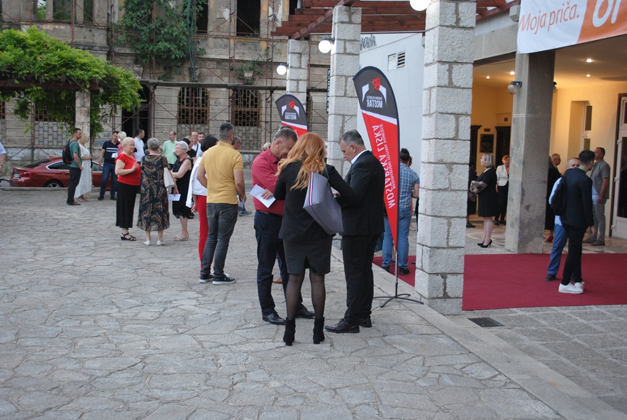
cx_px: 314
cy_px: 210
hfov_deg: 46.4
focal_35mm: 42
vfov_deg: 32.0
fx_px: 732
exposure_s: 1/60
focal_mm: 28
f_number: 4.5
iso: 400
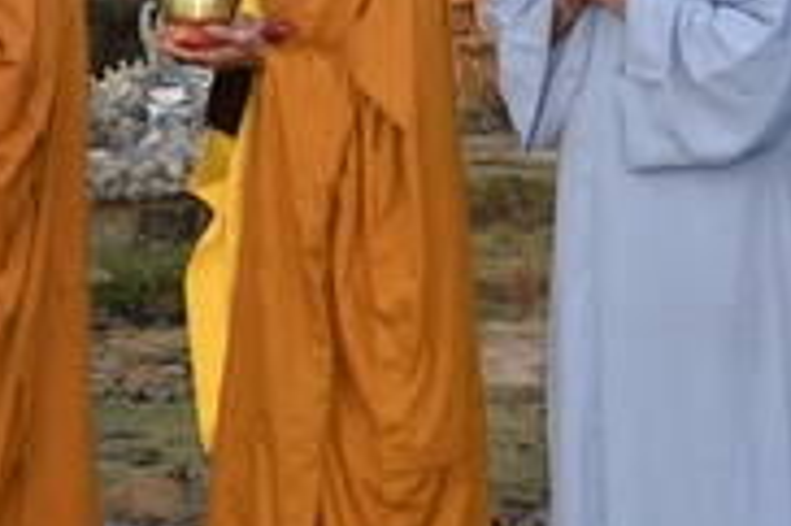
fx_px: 2985
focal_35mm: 136
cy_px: -213
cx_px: -291
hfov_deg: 14.4
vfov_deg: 9.8
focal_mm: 38
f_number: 5.6
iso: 200
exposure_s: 1/125
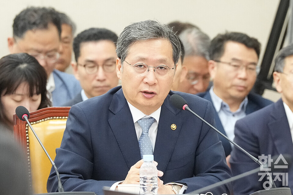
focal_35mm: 200
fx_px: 1628
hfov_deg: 10.3
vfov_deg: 6.9
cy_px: 98
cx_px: 146
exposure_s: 1/160
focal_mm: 200
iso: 3200
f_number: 4.5
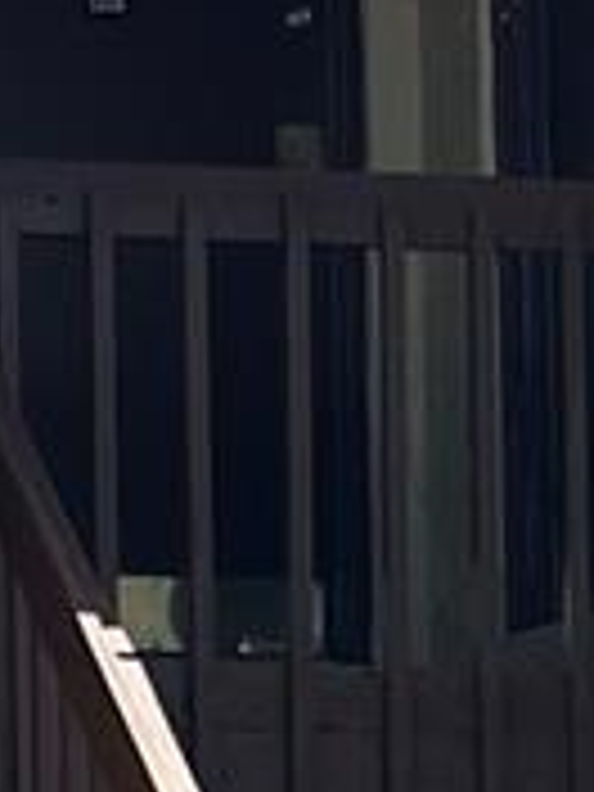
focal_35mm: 328
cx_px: 1148
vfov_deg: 6.0
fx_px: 7505
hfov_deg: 4.5
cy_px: 1022
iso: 100
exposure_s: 1/3155
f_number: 1.78
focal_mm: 6.86
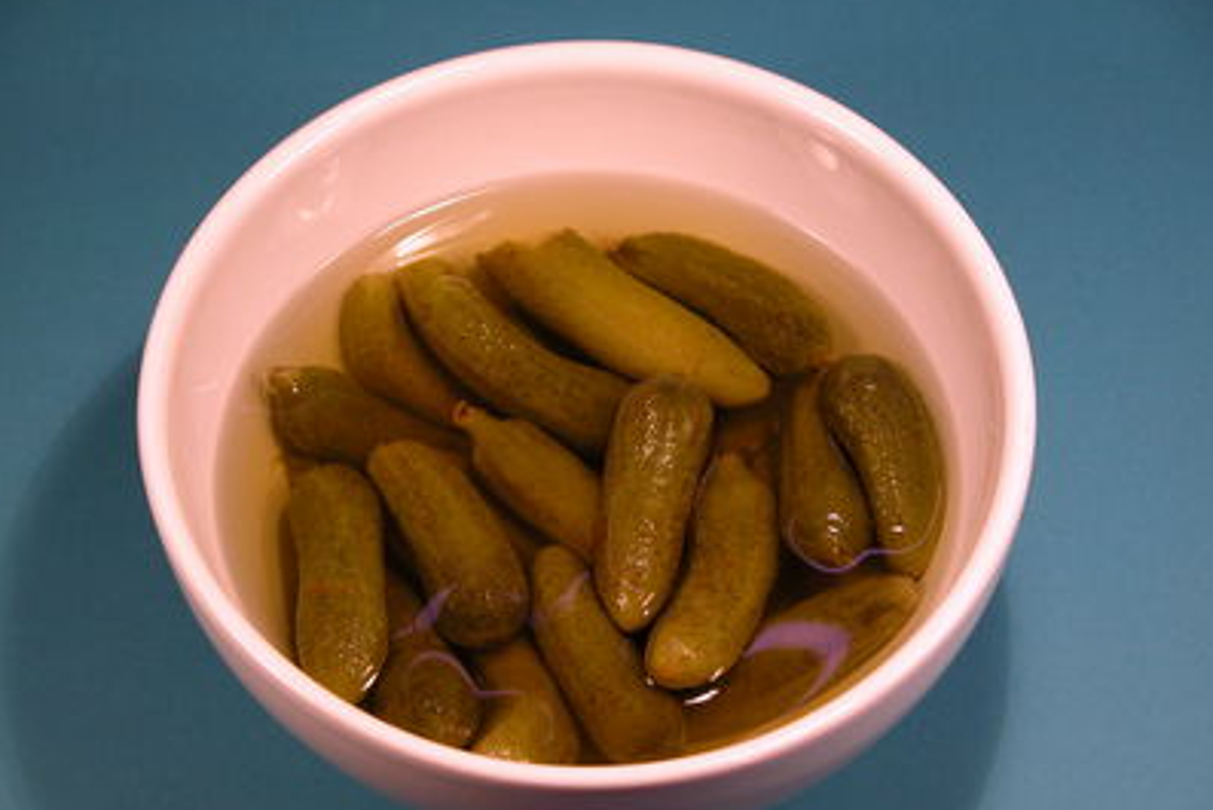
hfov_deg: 15.6
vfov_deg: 10.5
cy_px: 440
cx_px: 608
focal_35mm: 131
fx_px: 4415
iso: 100
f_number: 3.8
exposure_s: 1/51.8
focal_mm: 31.9
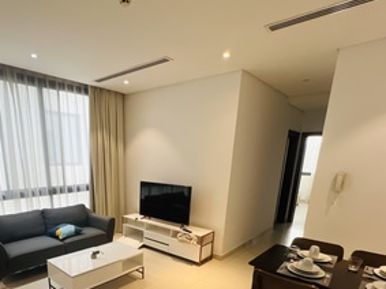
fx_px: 234
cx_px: 141
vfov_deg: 59.1
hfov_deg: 77.4
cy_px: 226
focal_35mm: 21
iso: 125
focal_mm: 1.57
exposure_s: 1/50
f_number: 1.8
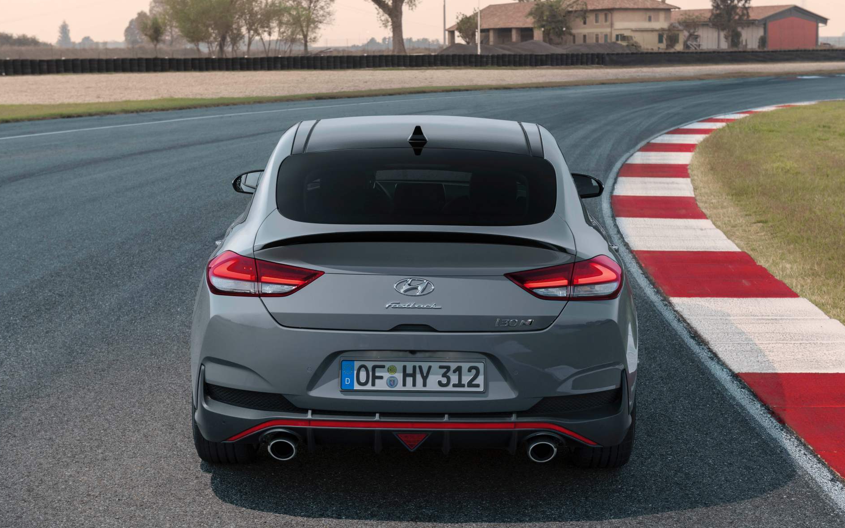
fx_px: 1382
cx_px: 422
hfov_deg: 34.0
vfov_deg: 21.6
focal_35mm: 60
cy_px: 278
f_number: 7.1
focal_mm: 58
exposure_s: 1/30
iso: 640
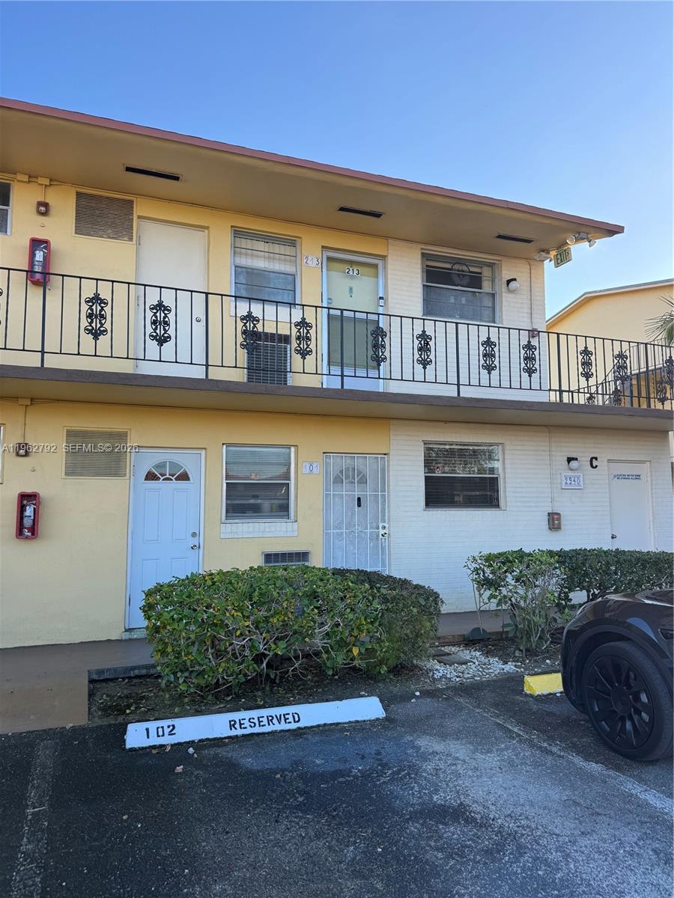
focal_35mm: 24
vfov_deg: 71.6
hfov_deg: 56.8
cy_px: 449
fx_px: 623
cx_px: 337
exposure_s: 1/381
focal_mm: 6.76
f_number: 1.78
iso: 80
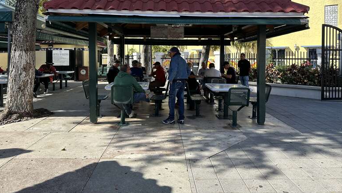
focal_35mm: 27
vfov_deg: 42.2
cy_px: 62
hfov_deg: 69.9
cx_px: 174
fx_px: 245
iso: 80
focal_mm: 6.86
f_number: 1.78
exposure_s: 1/1812
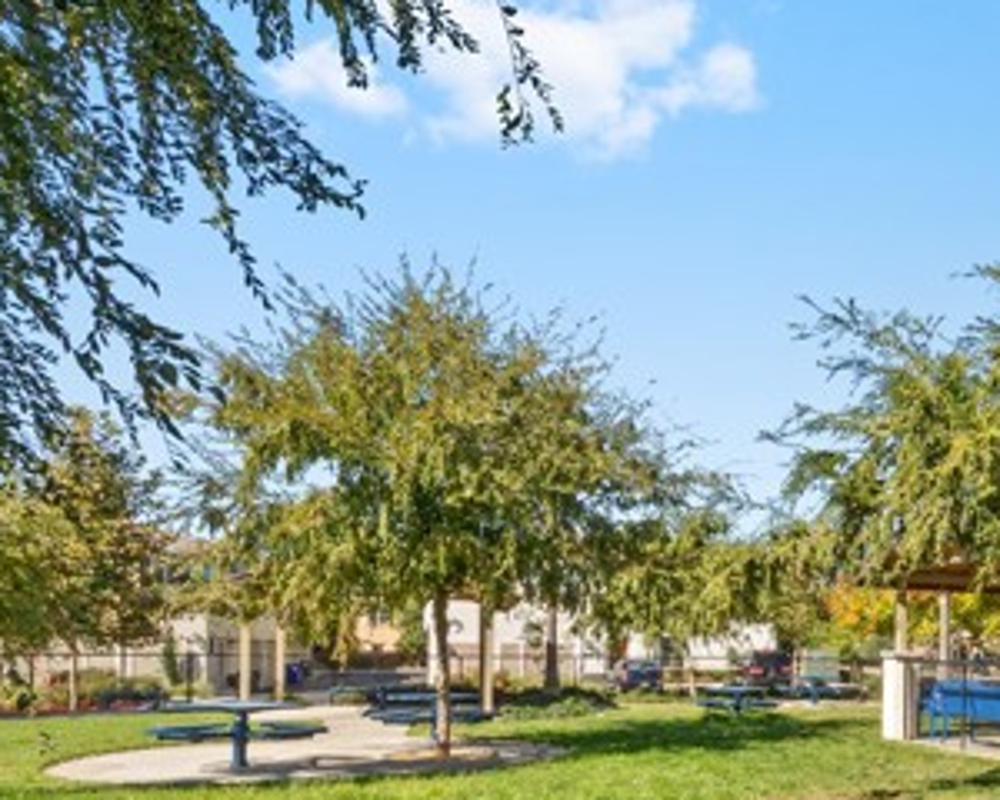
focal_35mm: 32
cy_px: 652
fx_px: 947
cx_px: 923
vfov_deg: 43.4
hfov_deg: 48.9
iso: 40
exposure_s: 1/13
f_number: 22
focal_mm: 16
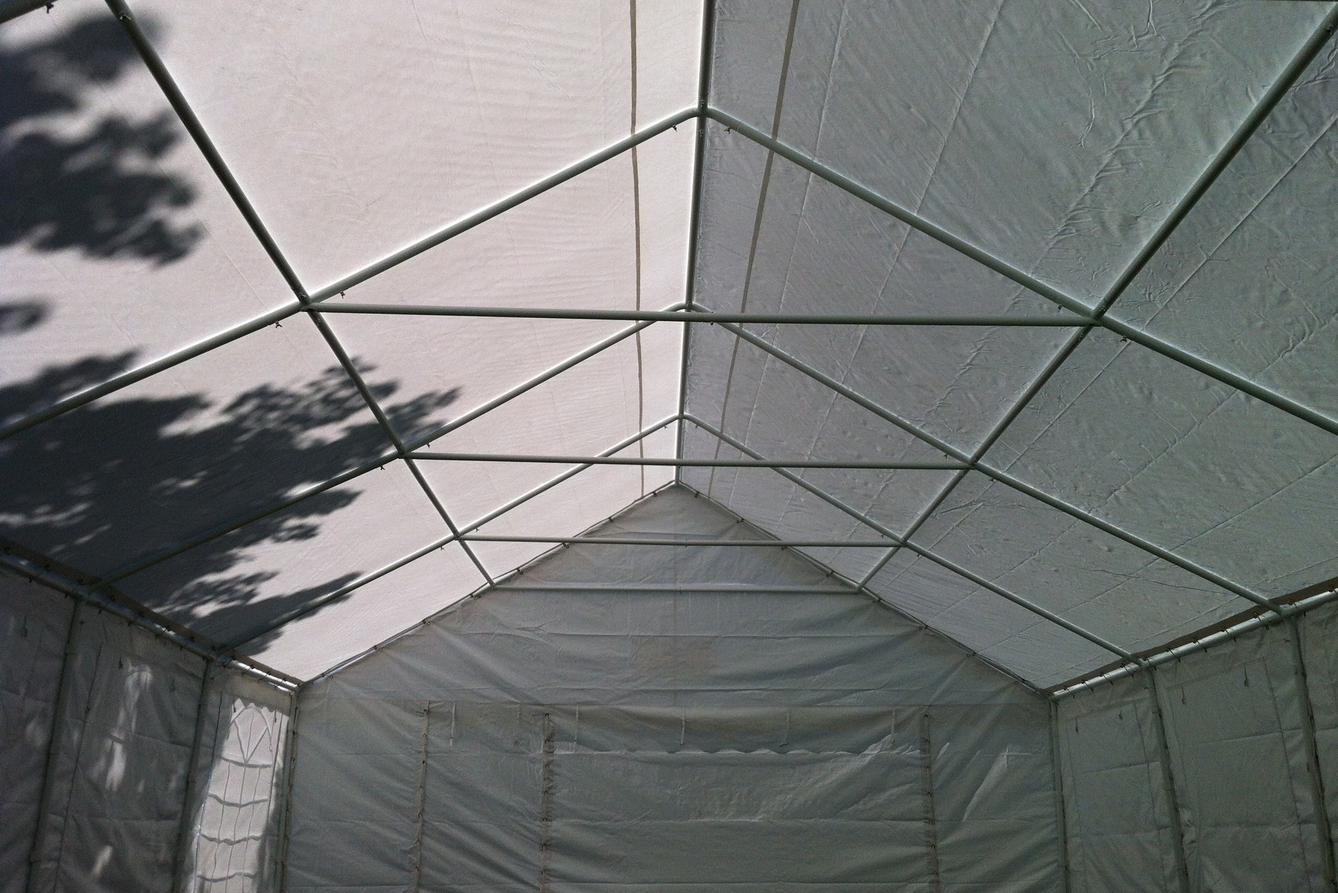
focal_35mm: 37
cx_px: 667
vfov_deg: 35.9
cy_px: 428
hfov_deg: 51.9
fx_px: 1375
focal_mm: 3.85
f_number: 2.8
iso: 80
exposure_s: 1/1096
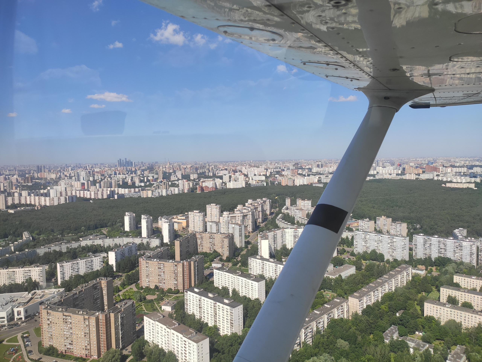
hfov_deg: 67.3
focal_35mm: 26
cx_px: 241
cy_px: 181
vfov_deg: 53.1
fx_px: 362
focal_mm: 4.77
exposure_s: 1/1458
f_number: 1.75
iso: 112
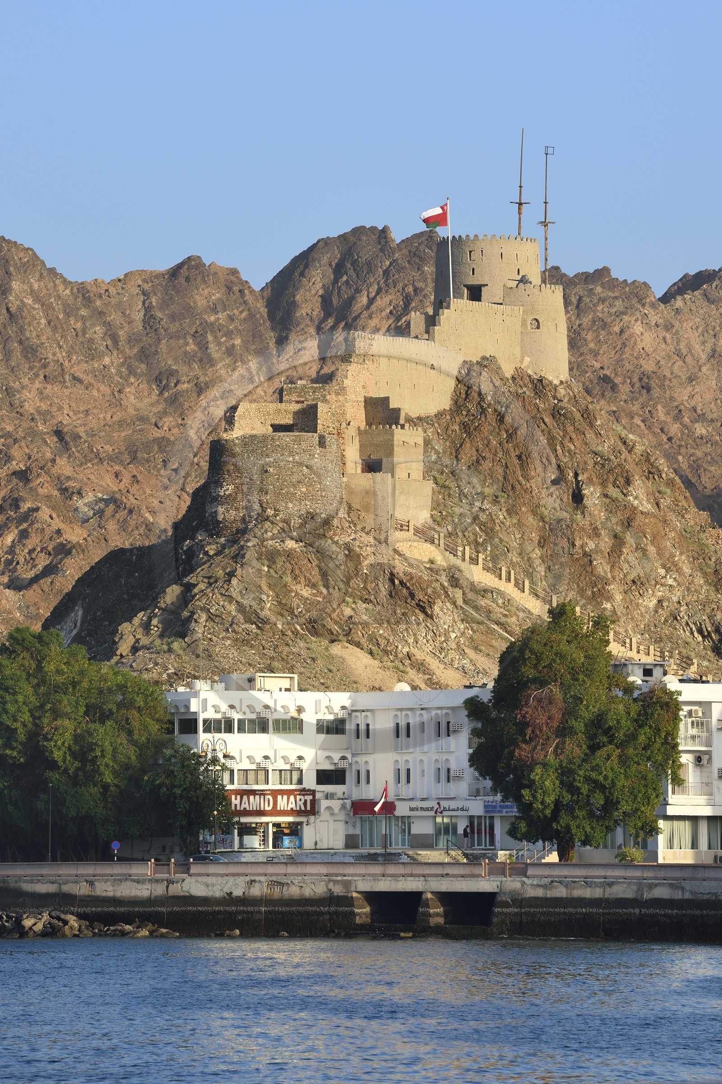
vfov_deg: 10.3
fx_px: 6016
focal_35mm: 200
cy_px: 542
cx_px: 361
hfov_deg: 6.9
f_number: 8
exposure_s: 1/500
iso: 200
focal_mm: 200
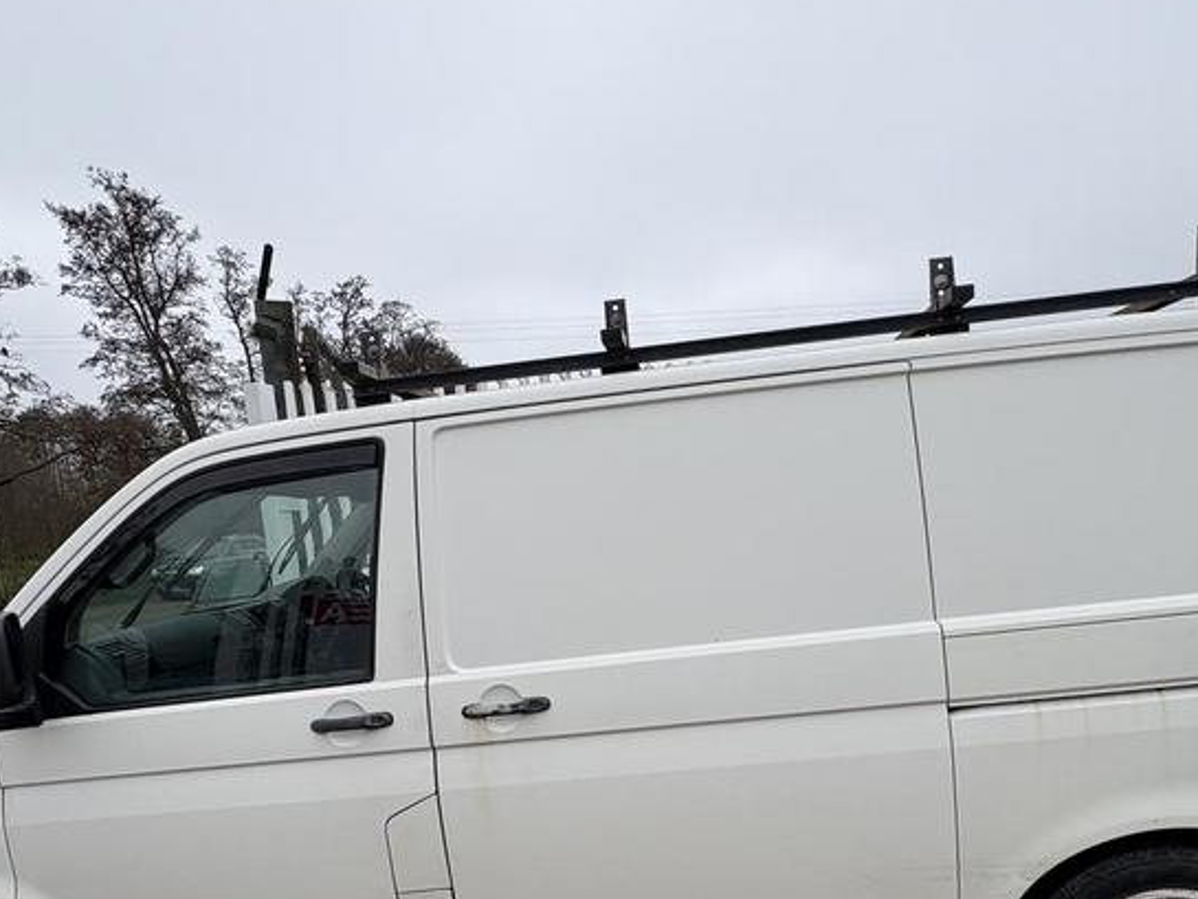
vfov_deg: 56.8
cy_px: 642
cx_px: 655
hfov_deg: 73.7
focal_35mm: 23
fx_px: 796
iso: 50
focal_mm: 2.22
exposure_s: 1/821
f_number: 2.2
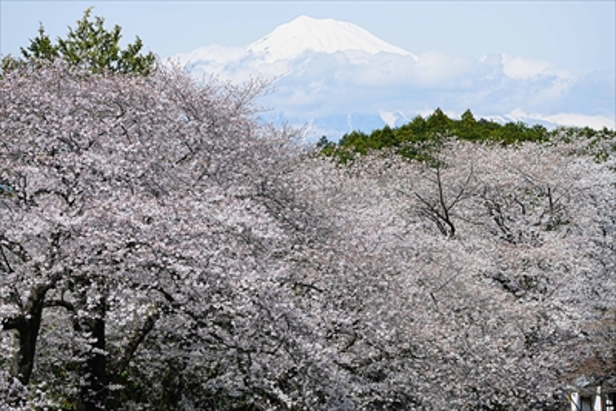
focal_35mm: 119
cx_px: 308
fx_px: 2037
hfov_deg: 17.2
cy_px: 206
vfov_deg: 11.5
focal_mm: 119
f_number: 8
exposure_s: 1/400
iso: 100
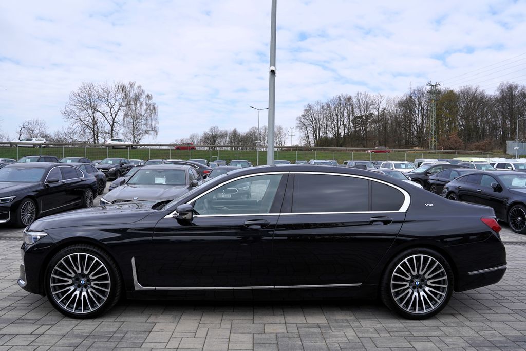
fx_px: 351
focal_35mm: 24
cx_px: 263
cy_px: 176
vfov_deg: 53.1
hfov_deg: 73.7
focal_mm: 24
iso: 100
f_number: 8
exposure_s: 1/250
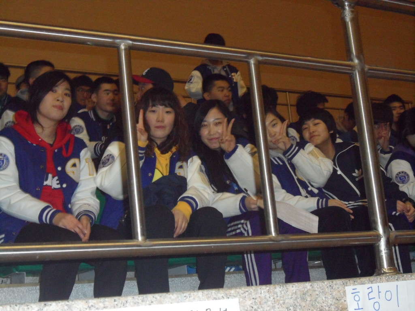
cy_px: 156
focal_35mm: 60
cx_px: 208
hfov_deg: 32.2
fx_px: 719
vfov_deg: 24.4
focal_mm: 11.2
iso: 640
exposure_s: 1/45
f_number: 5.2
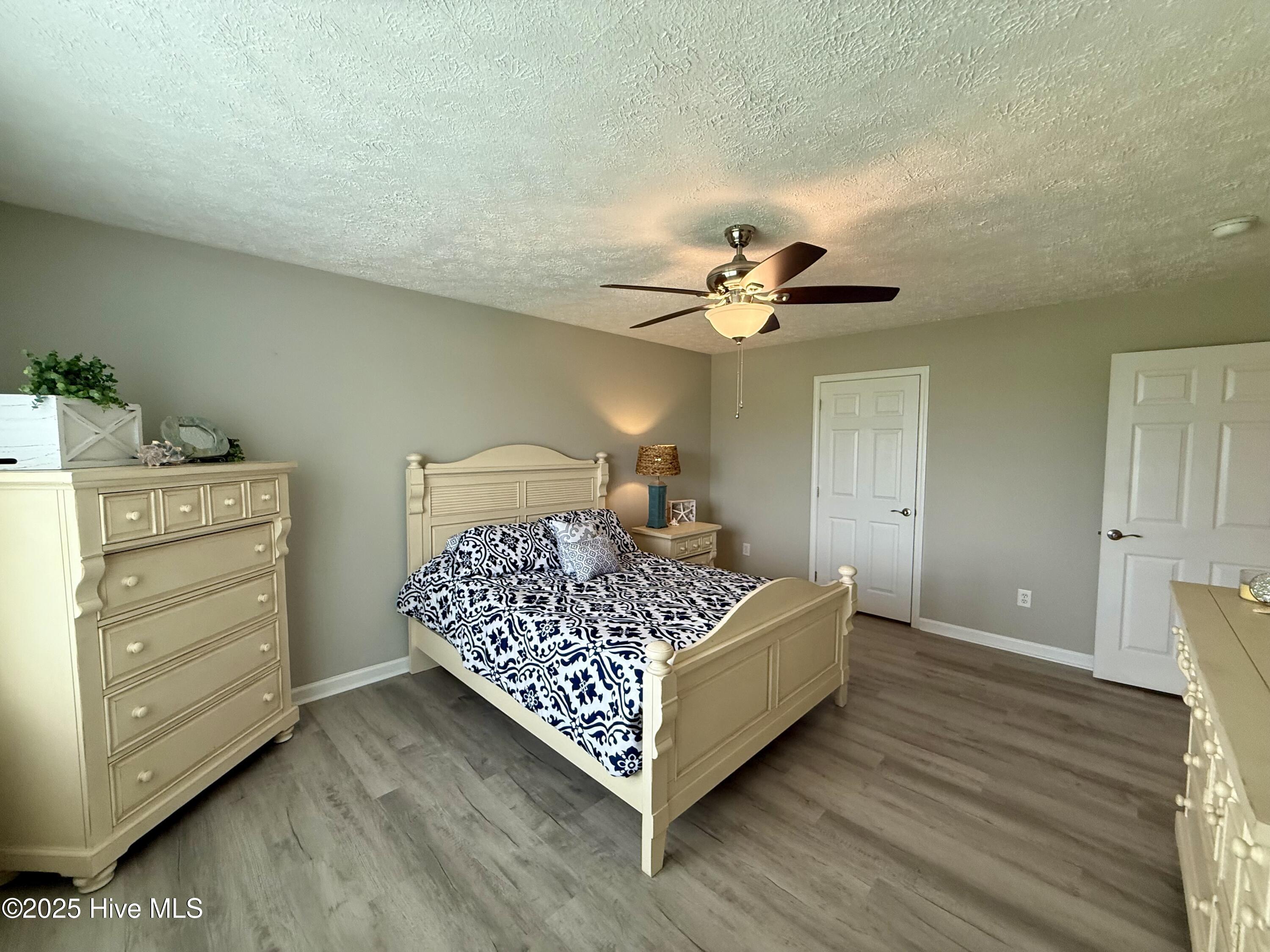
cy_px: 476
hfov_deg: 102.1
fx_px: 514
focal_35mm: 14
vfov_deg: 85.7
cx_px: 635
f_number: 2.2
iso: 200
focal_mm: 2.22
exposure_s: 1/120
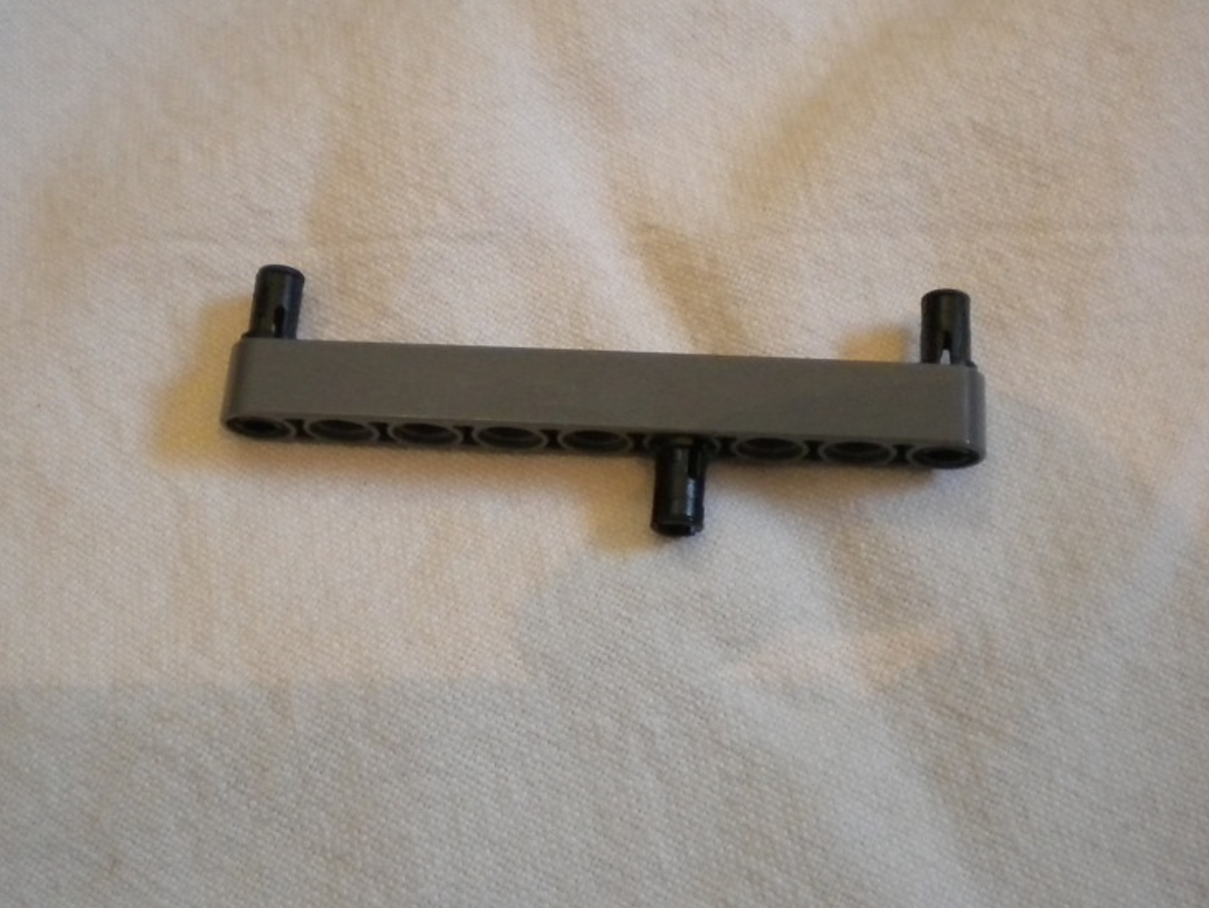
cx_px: 577
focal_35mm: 49
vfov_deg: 29.7
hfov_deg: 38.9
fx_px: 1712
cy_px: 404
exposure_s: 1/66.1
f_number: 3.1
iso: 591
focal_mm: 6.3
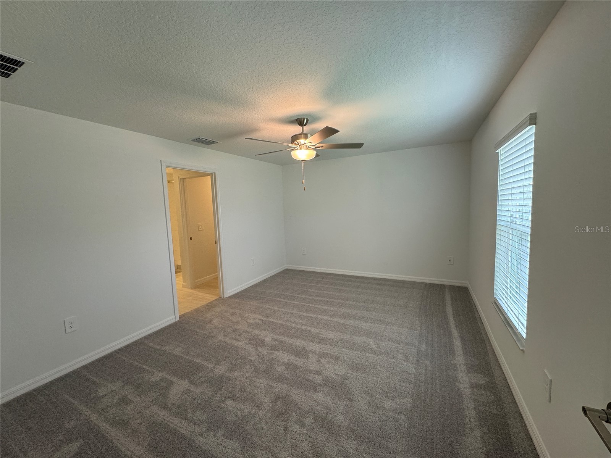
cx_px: 306
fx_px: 247
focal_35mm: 14
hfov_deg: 102.1
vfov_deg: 85.7
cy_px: 229
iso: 200
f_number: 2.2
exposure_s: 1/120
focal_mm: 2.22
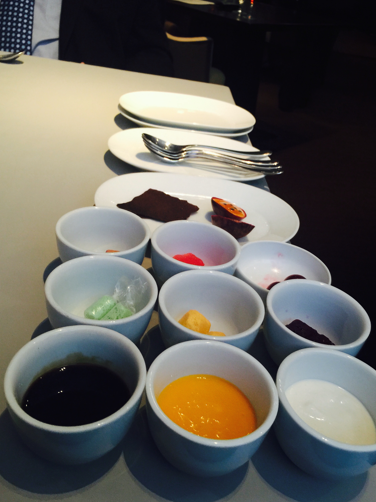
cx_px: 199
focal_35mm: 32
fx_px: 463
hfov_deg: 44.1
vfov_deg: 56.8
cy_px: 252
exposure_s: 1/4
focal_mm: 4.15
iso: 64
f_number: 2.2
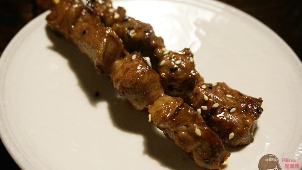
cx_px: 149
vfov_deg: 25.6
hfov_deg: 44.1
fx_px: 373
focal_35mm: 47
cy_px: 94
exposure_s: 1/50
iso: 3200
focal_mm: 29
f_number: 4.5
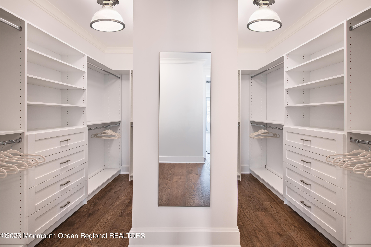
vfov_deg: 81.2
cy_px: 124
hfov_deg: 104.3
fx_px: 144
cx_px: 186
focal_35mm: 14
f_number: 11
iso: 100
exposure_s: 2
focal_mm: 14
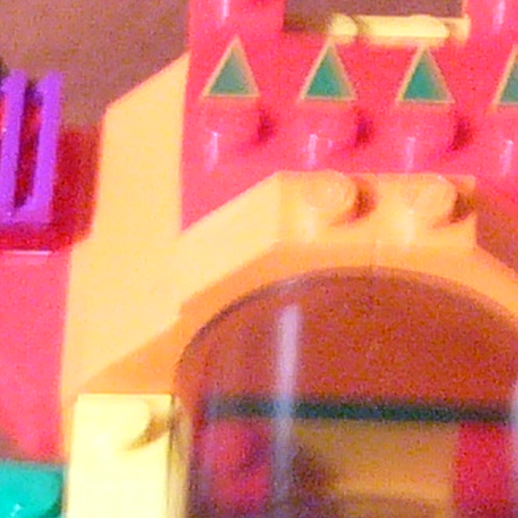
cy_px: 776
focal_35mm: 224
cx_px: 288
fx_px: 3792
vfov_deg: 7.7
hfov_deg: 7.8
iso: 200
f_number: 2.8
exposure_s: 1/6
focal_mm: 6
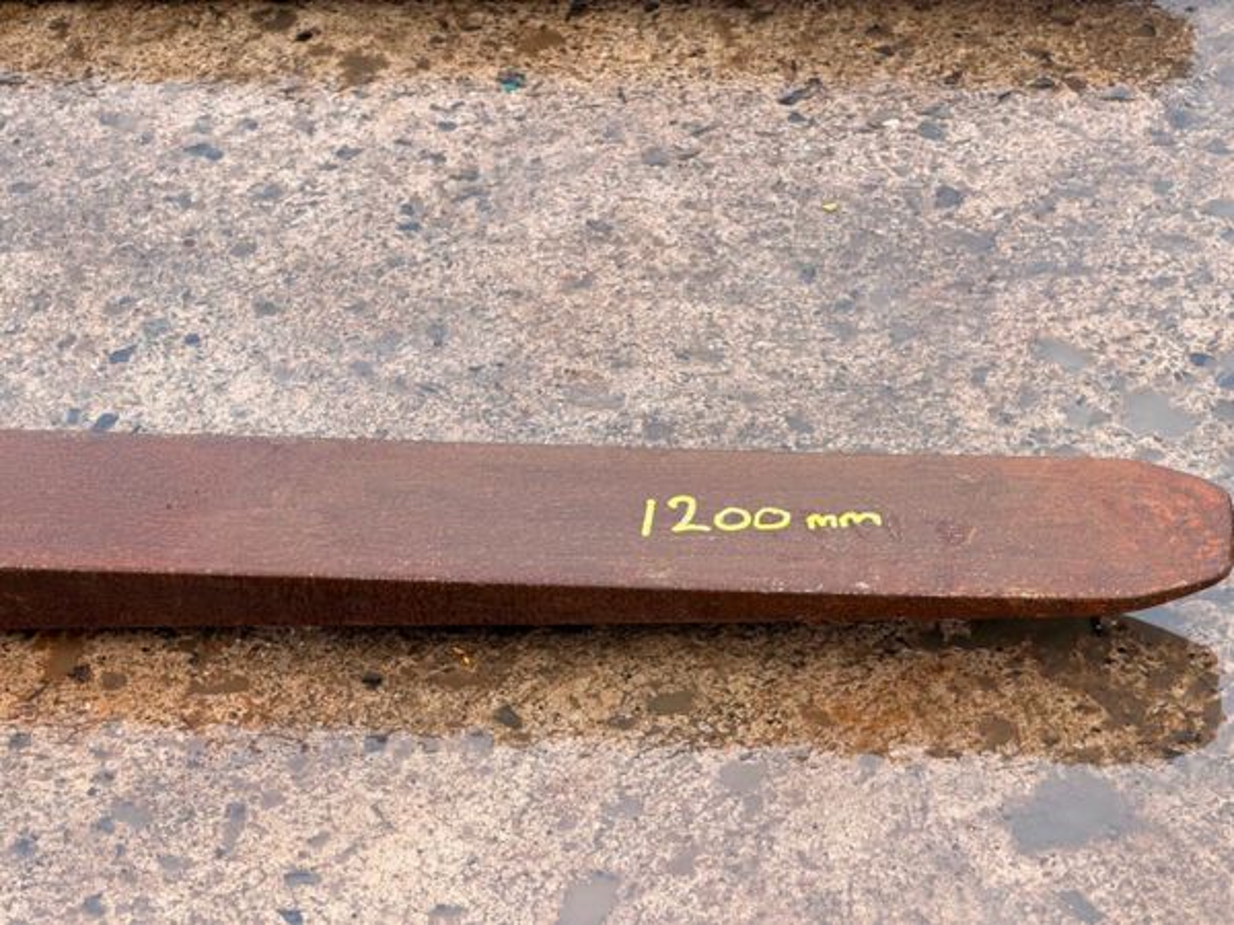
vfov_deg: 14.8
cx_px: 617
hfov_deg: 19.6
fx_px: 3565
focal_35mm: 100
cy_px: 462
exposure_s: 1/155
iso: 50
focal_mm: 16.89
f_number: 2.8
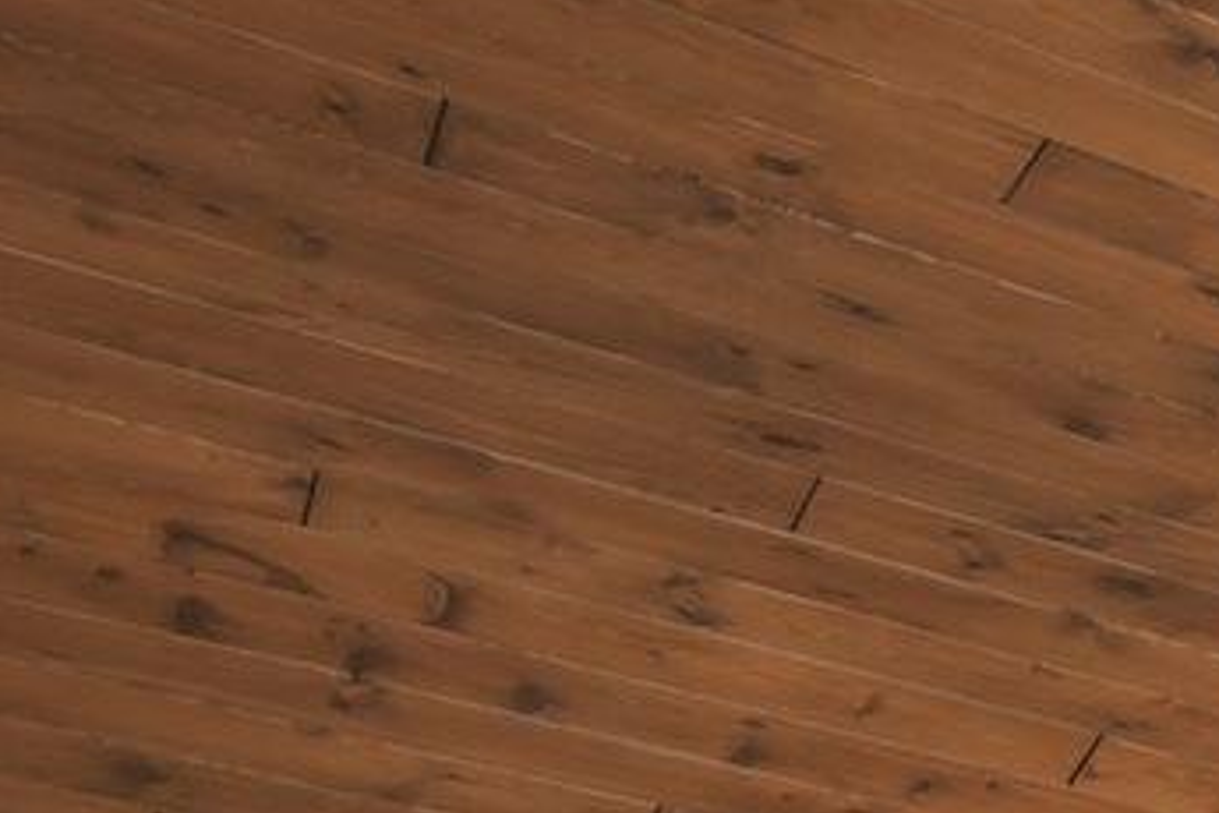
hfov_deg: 18.4
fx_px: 3317
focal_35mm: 98
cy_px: 2268
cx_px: 1834
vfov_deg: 10.7
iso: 640
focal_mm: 16.5
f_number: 5.6
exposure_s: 1/60
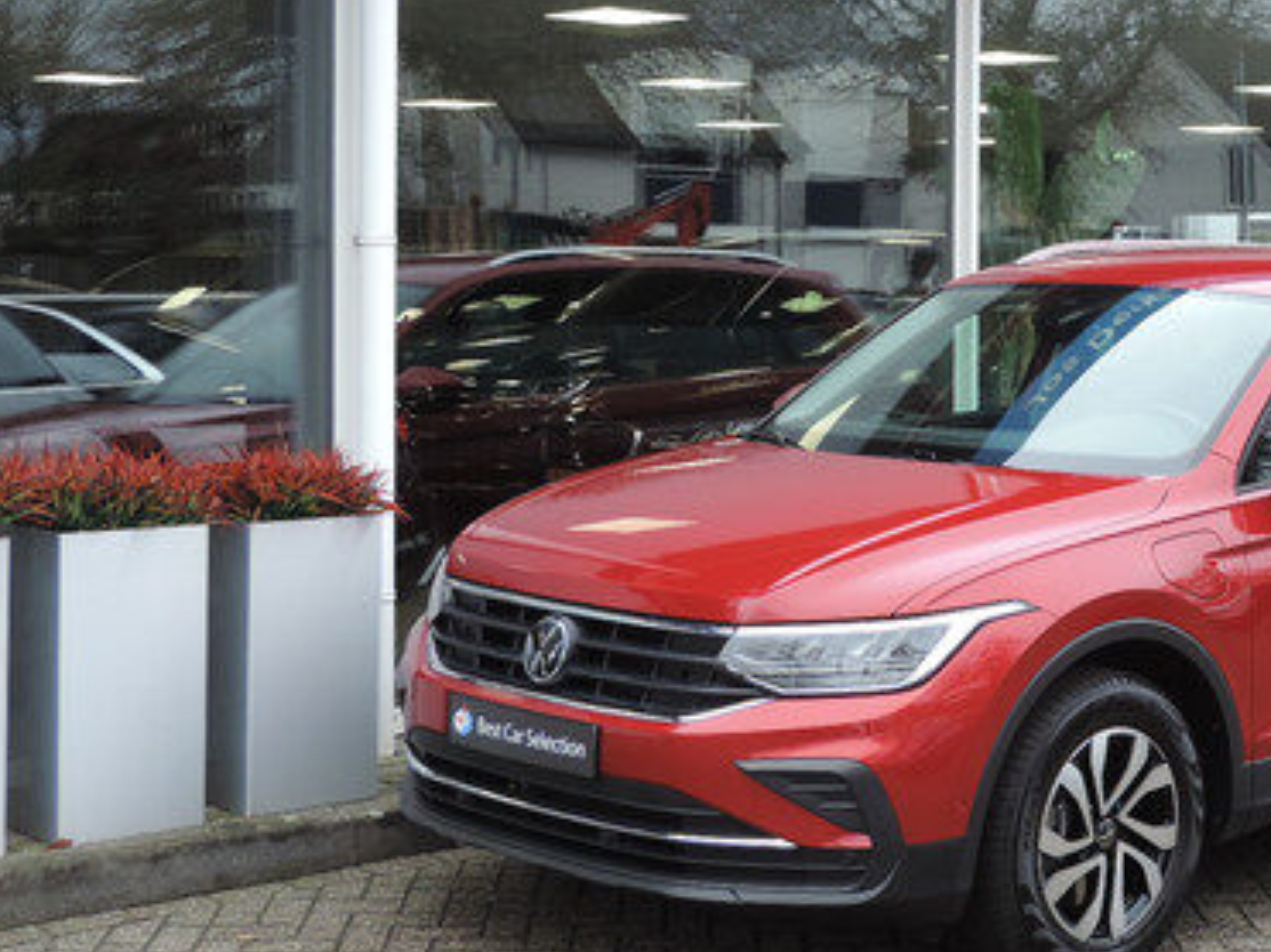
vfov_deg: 21.3
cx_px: 1048
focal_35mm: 69
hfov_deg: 27.5
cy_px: 363
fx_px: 2533
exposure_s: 1/50
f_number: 3.3
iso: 110
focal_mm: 7.1
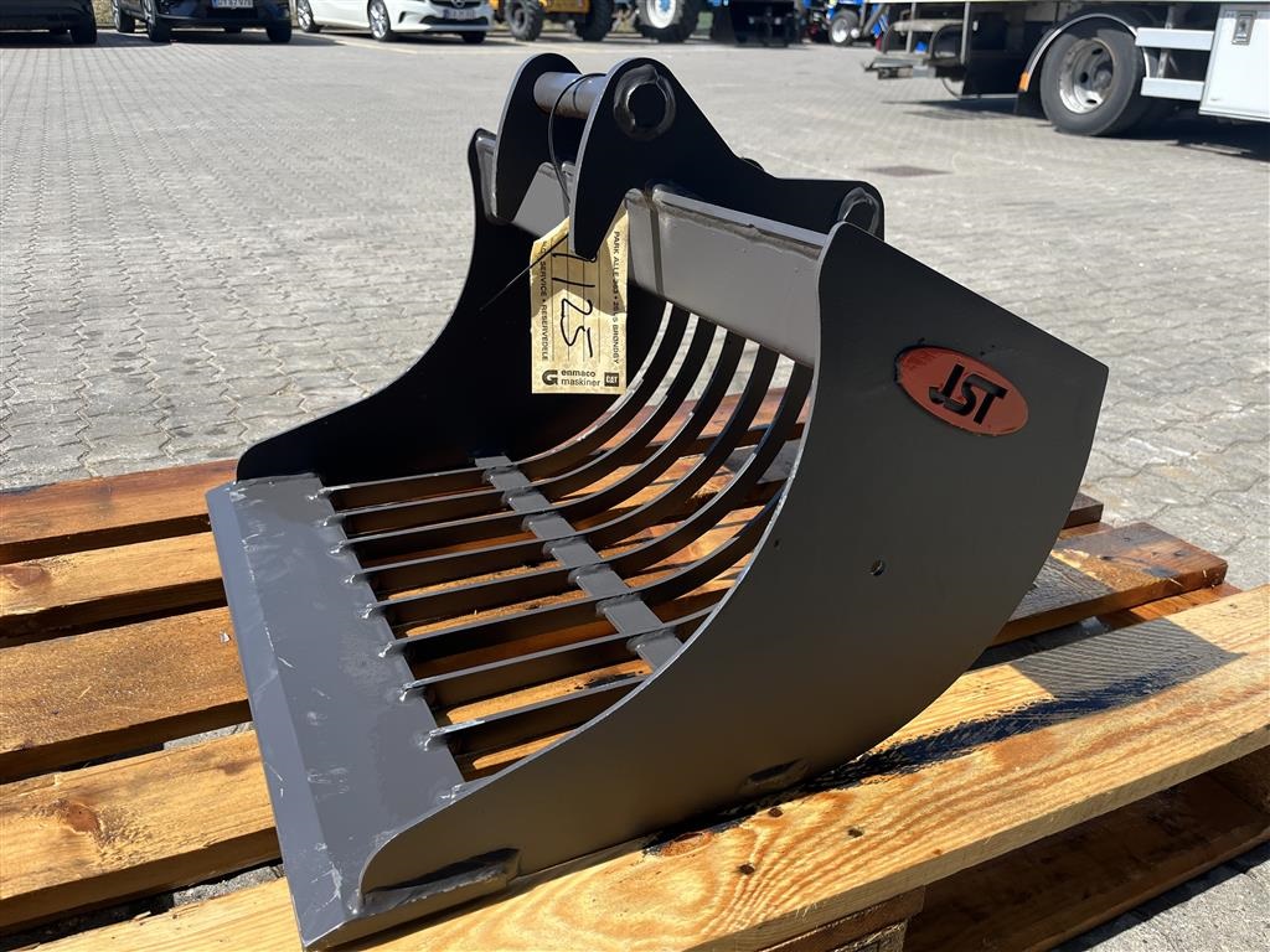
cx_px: 635
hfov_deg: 67.3
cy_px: 476
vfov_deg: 53.1
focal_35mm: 26
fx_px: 954
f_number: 1.6
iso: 50
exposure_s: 1/2024
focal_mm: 5.1
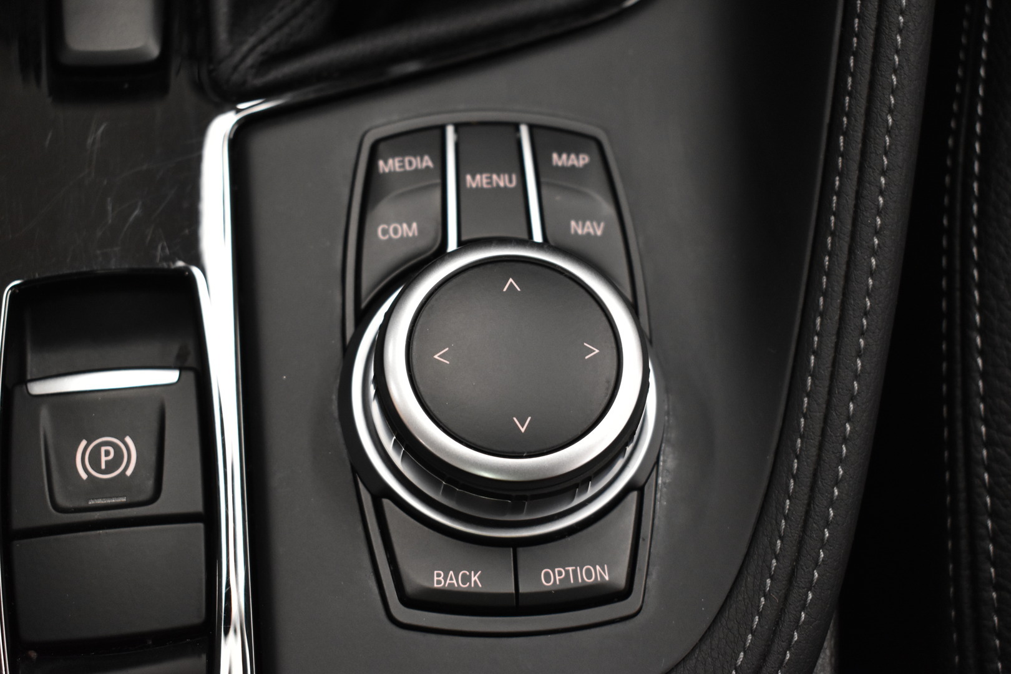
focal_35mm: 54
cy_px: 337
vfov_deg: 25.1
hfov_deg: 36.9
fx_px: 1516
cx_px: 506
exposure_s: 1/60
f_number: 4.8
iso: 1800
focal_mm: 36
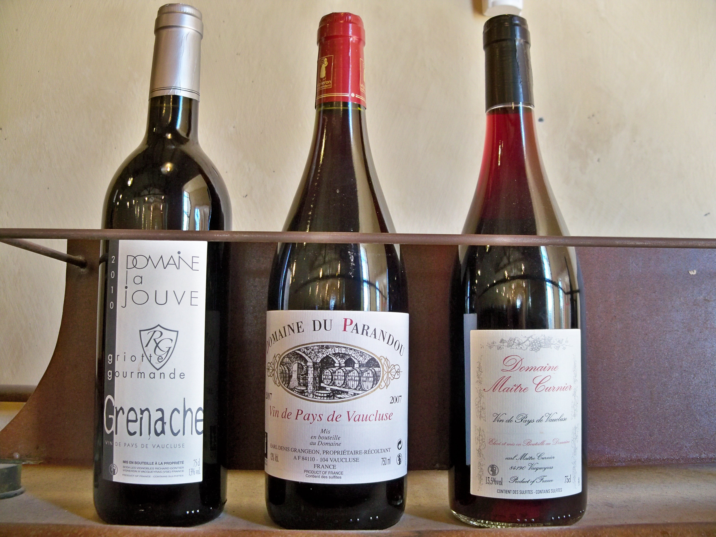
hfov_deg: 52.6
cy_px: 268
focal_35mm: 35
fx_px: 724
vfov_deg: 40.7
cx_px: 358
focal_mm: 6.2
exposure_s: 1/30
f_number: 3.5
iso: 200
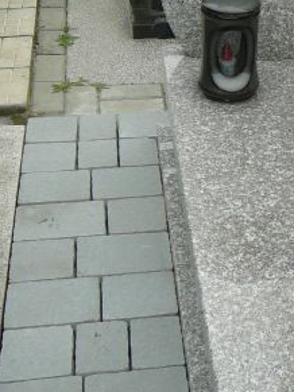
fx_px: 873
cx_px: 306
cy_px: 116
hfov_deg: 18.5
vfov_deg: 25.2
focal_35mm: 77
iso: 80
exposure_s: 1/250
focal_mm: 5.2
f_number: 2.8
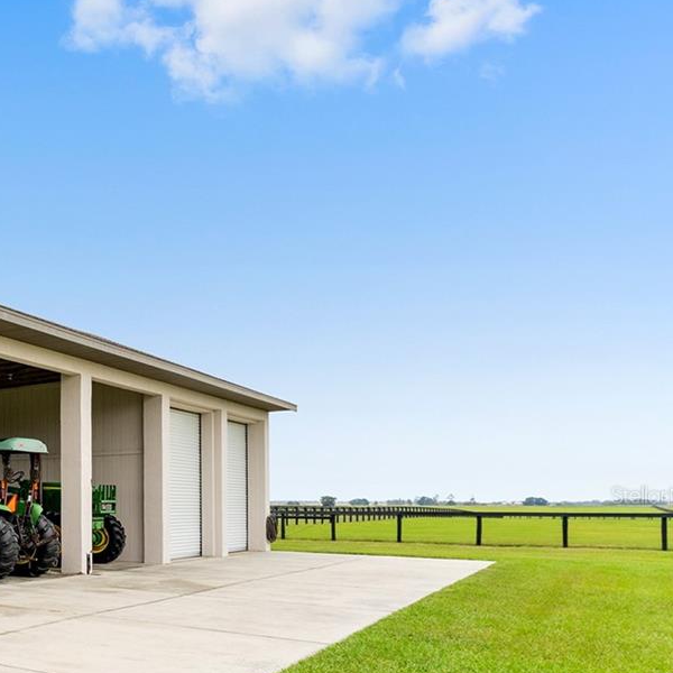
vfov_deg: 46.6
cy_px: 495
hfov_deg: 34.9
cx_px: -186
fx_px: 753
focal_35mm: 34
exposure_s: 1/250
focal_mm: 15.1
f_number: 7.1
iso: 500
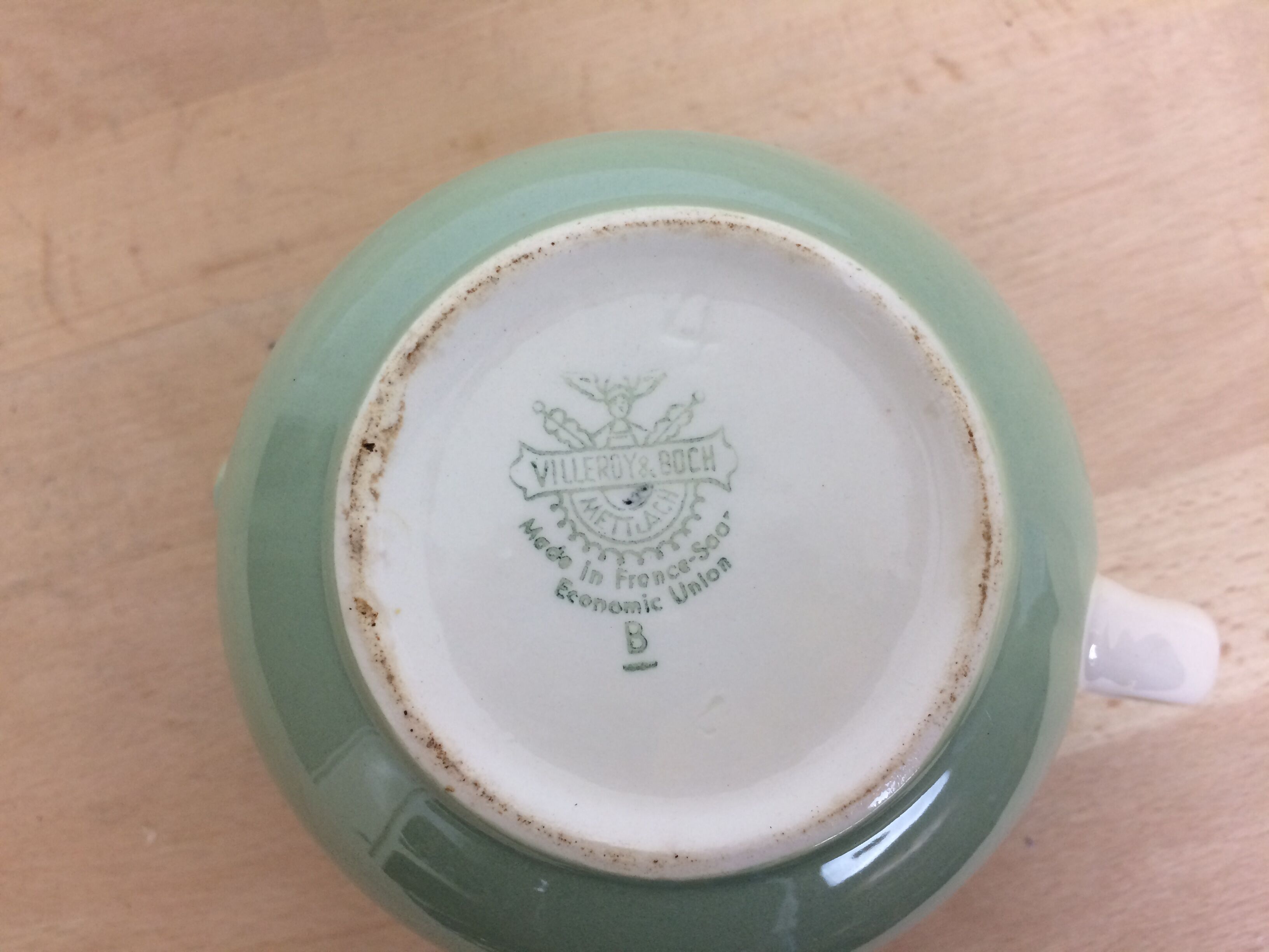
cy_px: 476
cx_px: 634
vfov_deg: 48.2
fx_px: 1063
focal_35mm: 29
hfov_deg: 61.7
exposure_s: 1/33
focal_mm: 4.15
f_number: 2.2
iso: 64
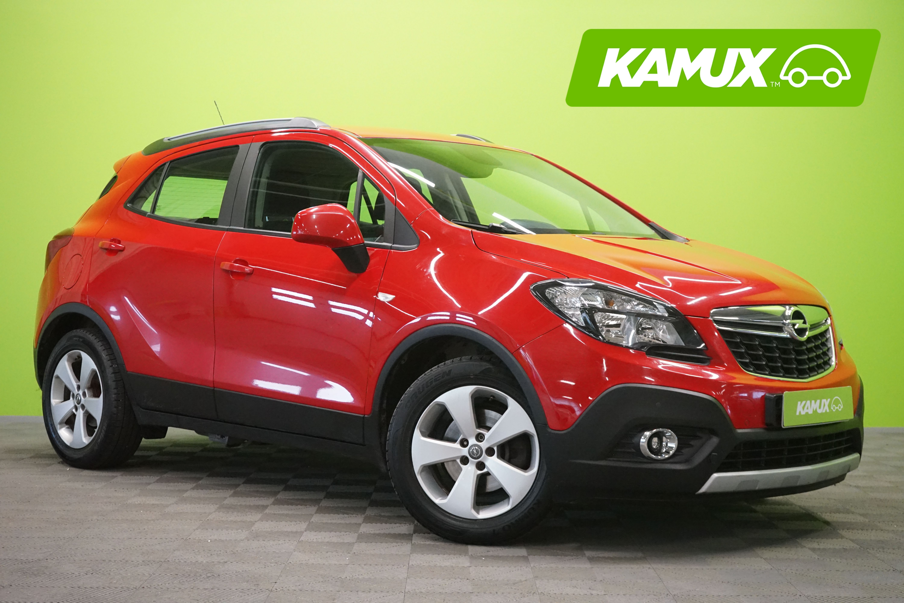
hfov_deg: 35.6
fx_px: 1406
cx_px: 452
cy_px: 302
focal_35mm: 56
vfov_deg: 24.2
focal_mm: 56
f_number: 5.6
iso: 6400
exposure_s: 1/320
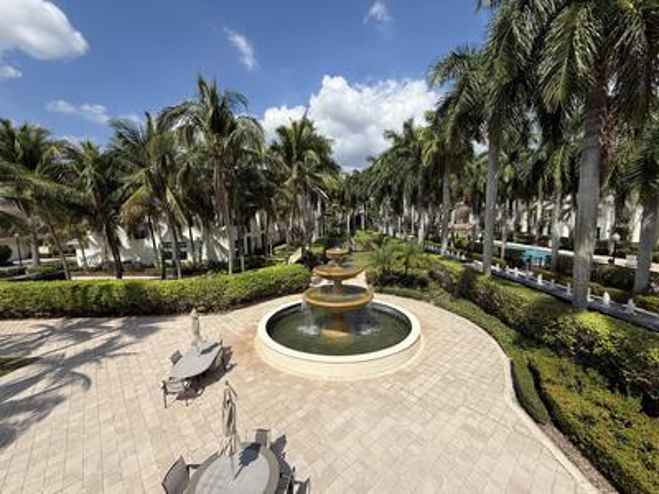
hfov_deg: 102.1
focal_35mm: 14
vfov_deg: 85.7
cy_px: 247
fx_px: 267
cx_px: 330
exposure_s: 1/2320
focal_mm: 2.22
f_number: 2.2
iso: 50
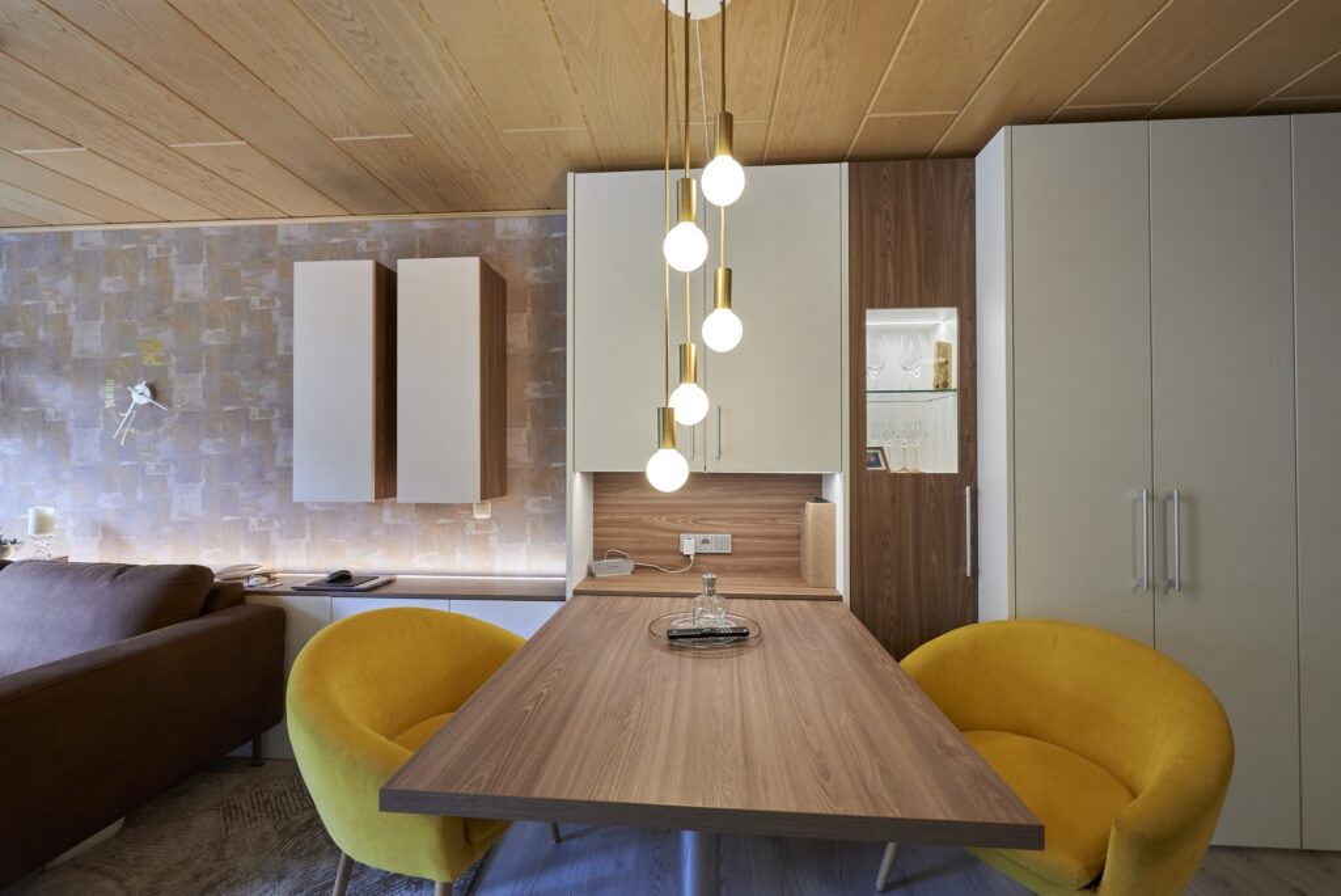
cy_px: 448
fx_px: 522
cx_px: 670
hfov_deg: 104.2
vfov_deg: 81.3
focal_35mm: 14
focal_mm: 14
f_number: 8
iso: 320
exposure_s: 1/40
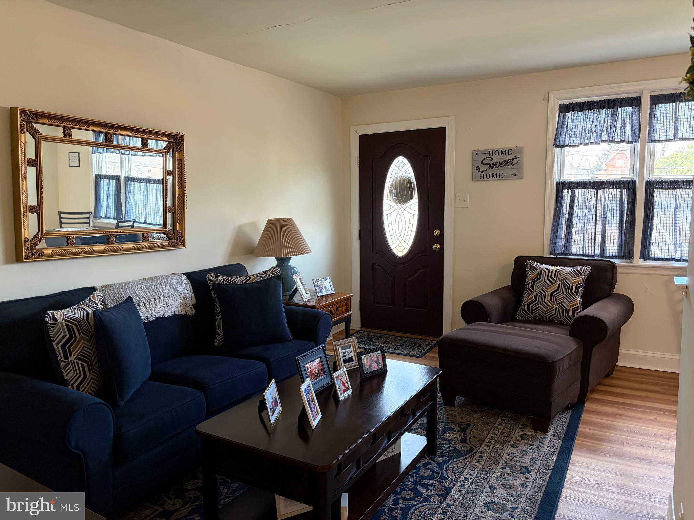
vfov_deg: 53.1
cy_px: 260
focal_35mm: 26
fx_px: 521
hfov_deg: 67.3
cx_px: 347
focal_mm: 5.96
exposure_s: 1/60
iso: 250
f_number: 1.6
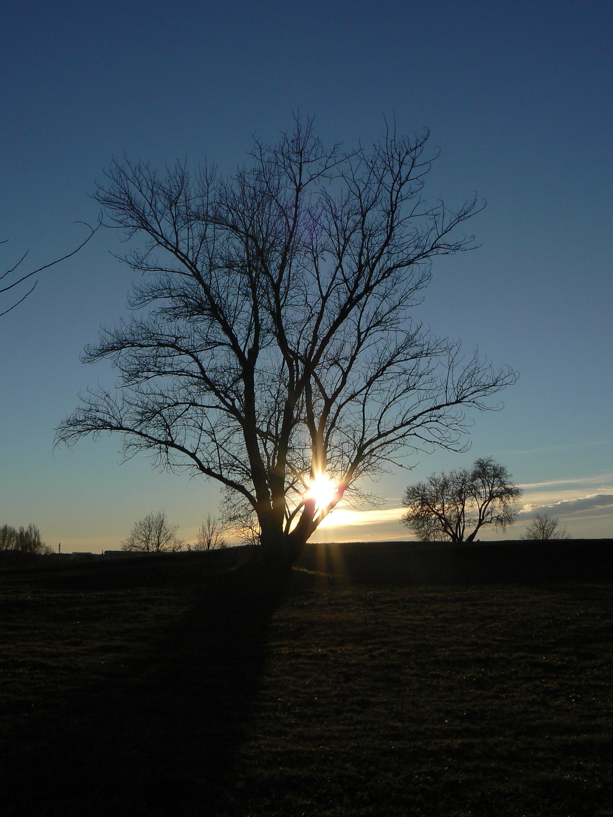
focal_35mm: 36
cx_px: 306
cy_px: 408
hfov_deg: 39.7
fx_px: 850
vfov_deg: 51.4
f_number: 6.3
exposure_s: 1/1600
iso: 100
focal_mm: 6
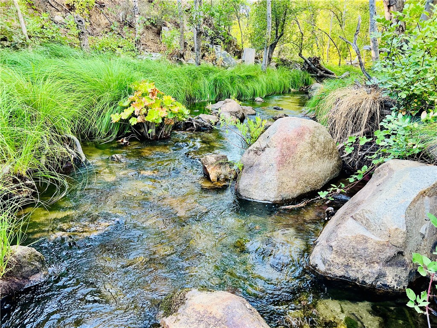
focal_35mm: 26
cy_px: 164
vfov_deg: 53.1
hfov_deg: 67.3
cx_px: 218
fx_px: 328
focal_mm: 5.7
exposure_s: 1/121
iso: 100
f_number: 1.5
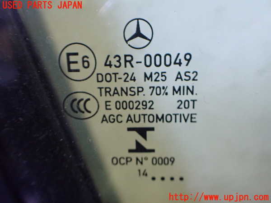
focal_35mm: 30
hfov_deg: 60.0
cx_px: 136
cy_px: 102
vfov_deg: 46.8
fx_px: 235
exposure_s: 1/80
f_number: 2.3
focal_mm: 5.4
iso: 800
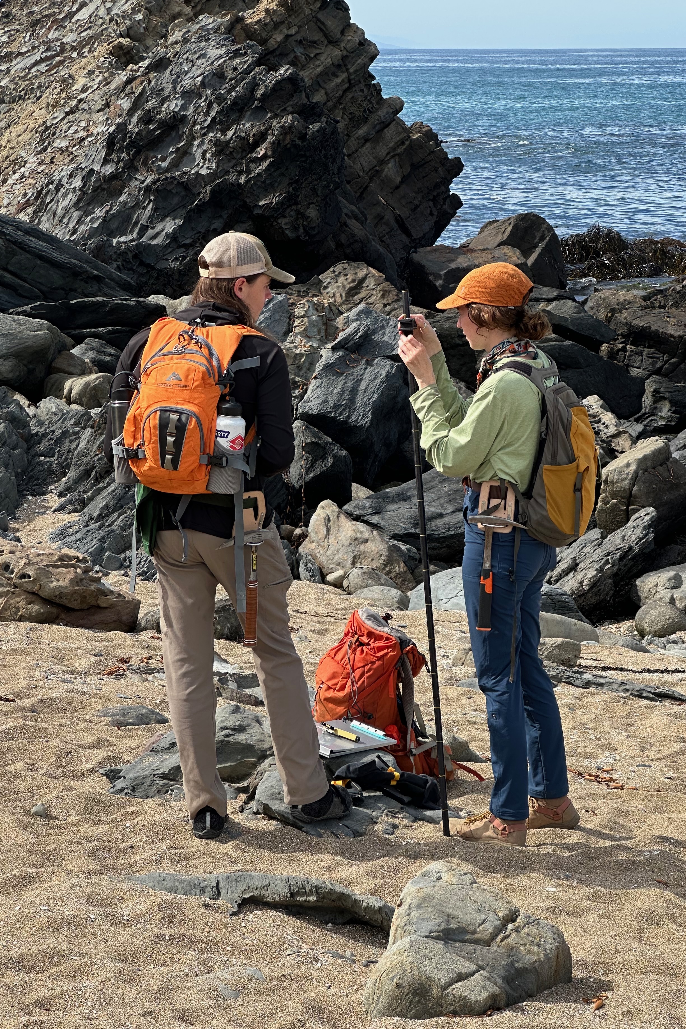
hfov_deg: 15.5
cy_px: 501
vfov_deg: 23.1
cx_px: 388
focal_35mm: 88
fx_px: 2515
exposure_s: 1/488
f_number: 2.8
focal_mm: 9
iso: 32
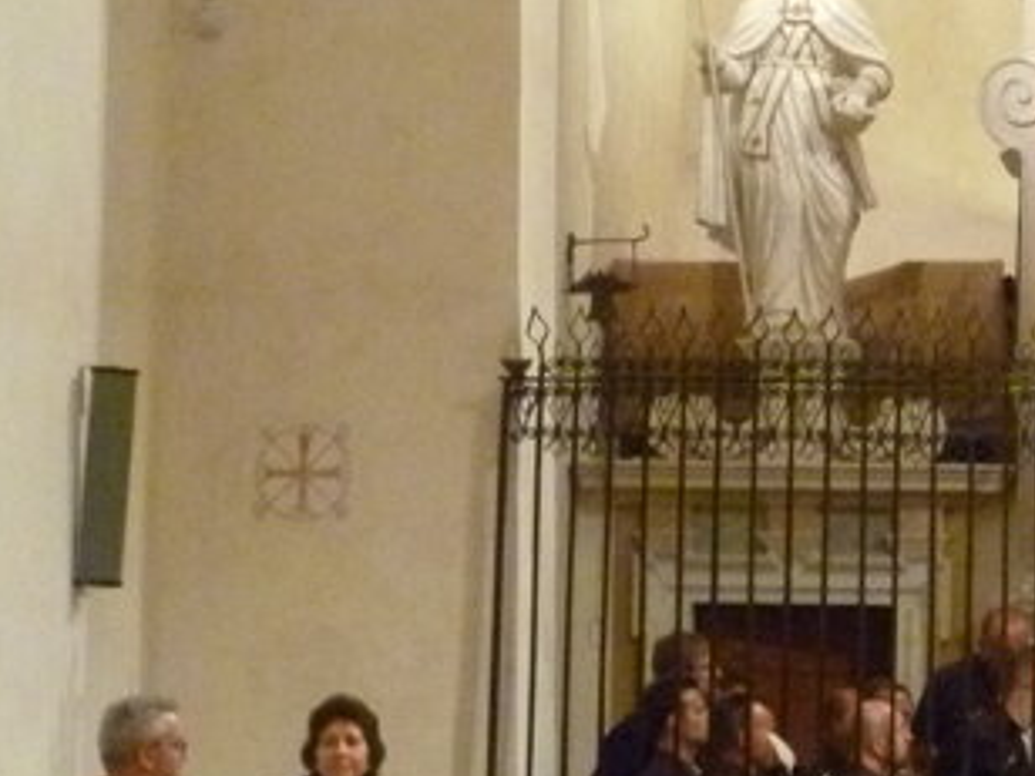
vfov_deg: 11.0
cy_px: 380
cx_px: 1223
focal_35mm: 135
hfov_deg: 14.2
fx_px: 4036
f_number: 3.7
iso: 800
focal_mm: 9.2
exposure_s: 1/25
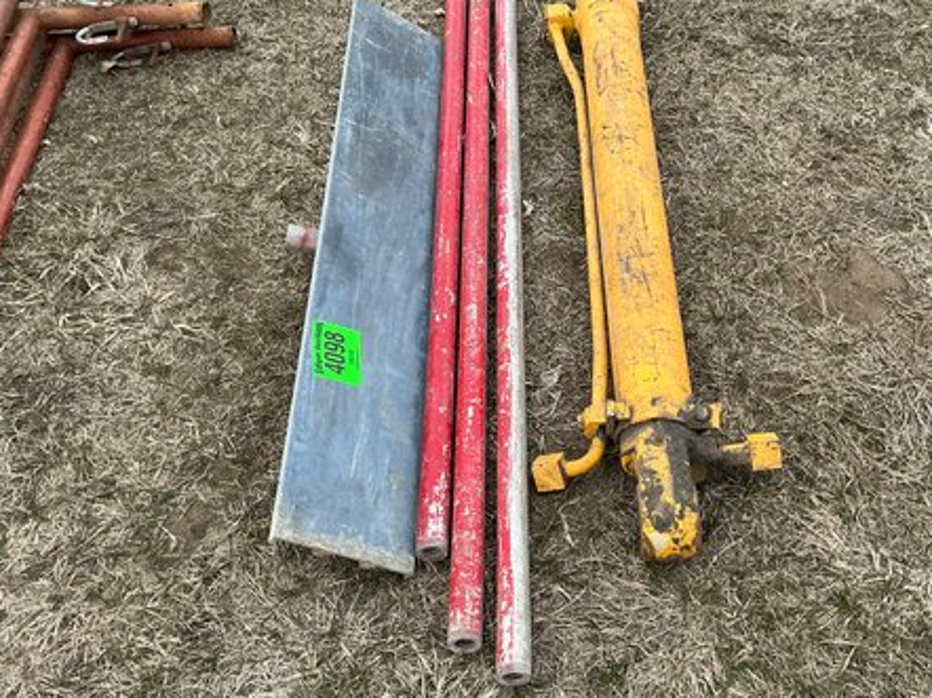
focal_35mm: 40
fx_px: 1076
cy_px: 315
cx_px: 581
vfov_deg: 35.9
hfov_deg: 46.4
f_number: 1.8
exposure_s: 1/406
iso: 25
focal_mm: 3
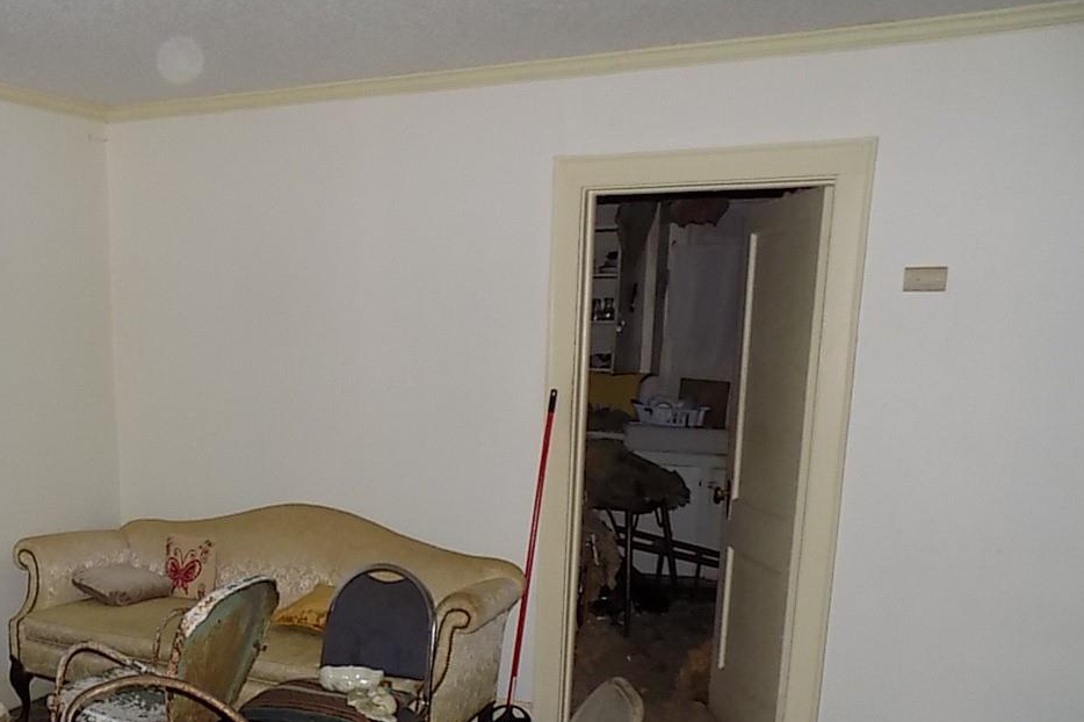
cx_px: 289
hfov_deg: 46.0
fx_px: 1234
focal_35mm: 41
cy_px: 654
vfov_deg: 31.1
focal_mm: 4
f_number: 3.1
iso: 250
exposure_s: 1/30
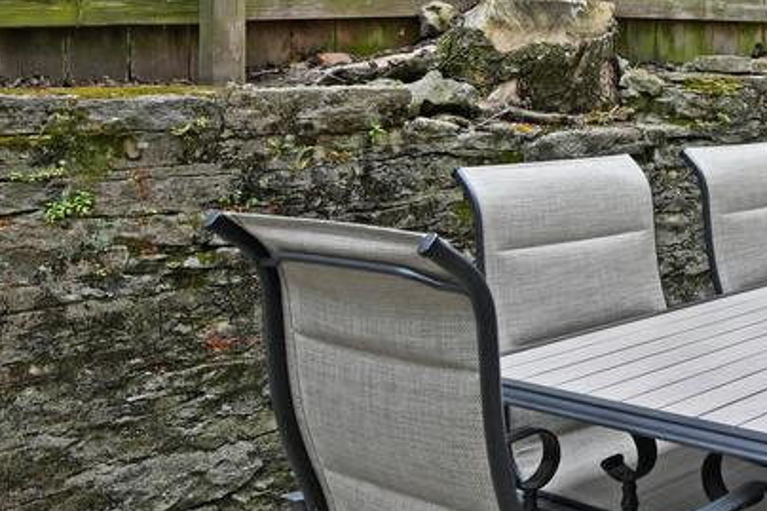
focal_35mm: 52
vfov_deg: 25.2
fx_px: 1107
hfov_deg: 32.4
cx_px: 892
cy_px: 53
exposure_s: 1/250
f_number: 5.6
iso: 125
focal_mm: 14
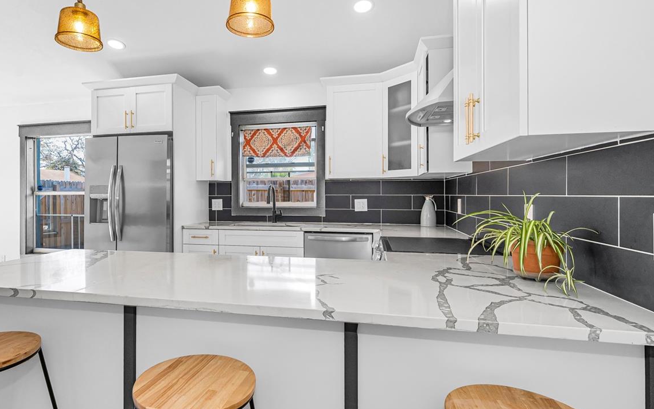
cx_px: 274
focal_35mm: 20
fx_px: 357
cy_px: 199
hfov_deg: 84.4
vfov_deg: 59.7
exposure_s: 1/100
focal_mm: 14
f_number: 8
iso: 320
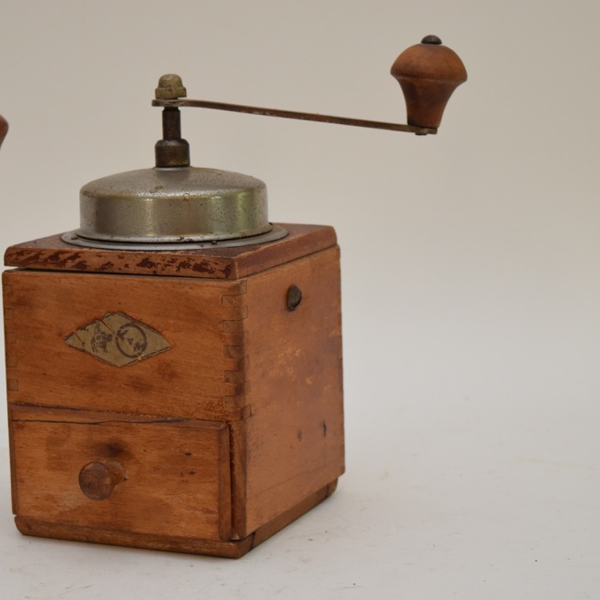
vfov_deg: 18.7
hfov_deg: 18.6
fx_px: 1824
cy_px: 302
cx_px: 187
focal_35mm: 93
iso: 800
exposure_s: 1/100
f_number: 5.6
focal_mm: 48
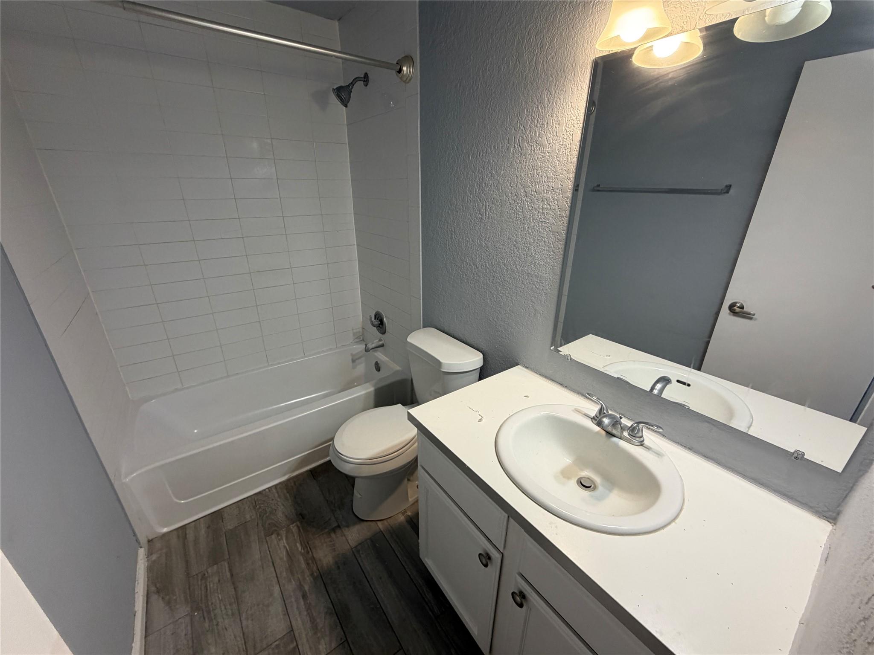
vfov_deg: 85.7
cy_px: 328
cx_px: 437
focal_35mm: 14
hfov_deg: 102.1
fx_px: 353
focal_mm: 2.22
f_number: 2.2
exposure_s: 1/120
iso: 200
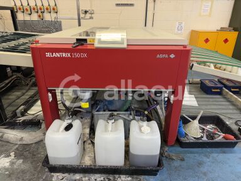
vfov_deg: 56.8
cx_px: 120
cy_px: 90
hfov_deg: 71.6
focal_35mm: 24
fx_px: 167
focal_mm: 6.76
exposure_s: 1/100
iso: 200
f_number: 1.78
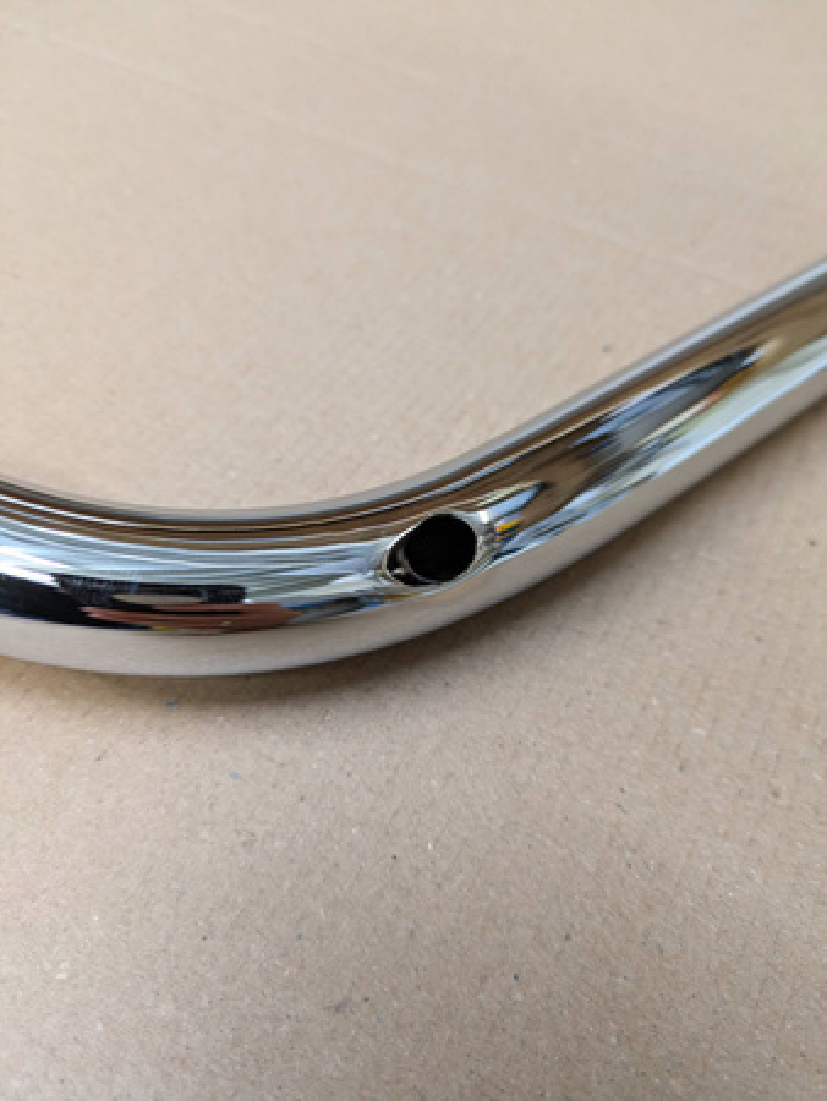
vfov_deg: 69.4
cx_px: 414
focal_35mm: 25
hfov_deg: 54.9
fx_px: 796
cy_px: 550
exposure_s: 1/33.3
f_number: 1.89
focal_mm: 5.43
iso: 297
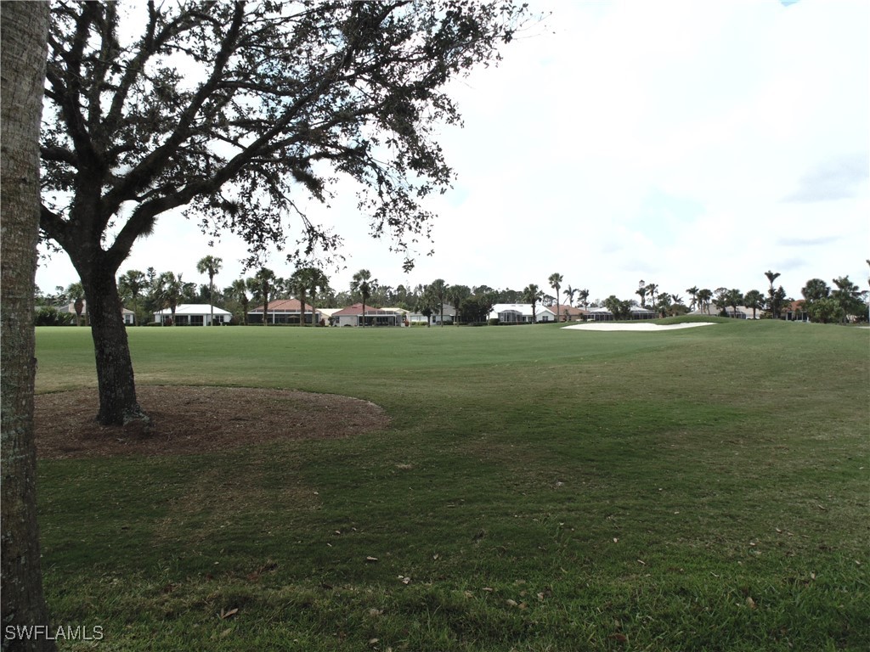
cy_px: 326
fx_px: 553
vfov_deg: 61.1
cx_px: 435
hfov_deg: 76.4
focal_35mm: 22
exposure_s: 1/1000
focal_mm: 4
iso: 80
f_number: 3.1
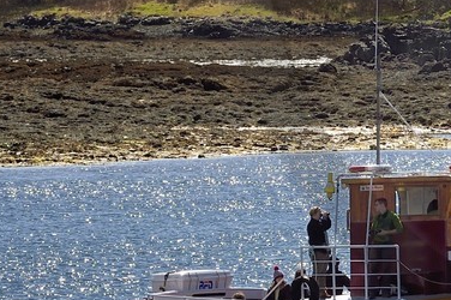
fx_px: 9062
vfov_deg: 1.9
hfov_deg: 2.8
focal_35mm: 724
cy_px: -102
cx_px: 699
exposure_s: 1/320
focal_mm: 170
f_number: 16
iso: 200
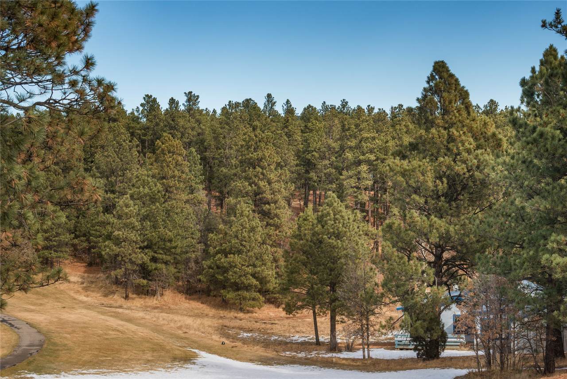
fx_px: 1103
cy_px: 190
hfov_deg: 28.8
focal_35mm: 70
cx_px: 284
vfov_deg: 19.5
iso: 140
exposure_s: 1/90
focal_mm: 70
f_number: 11
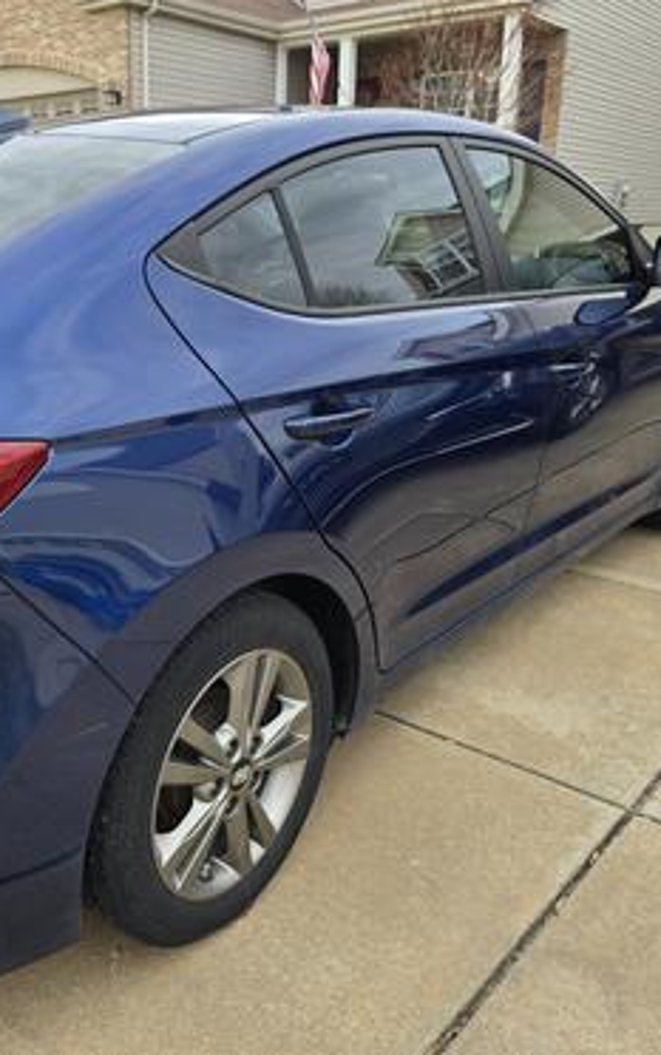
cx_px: 159
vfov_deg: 58.1
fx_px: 950
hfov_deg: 37.4
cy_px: 522
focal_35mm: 33
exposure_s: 1/180
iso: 20
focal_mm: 6.3
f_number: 1.7
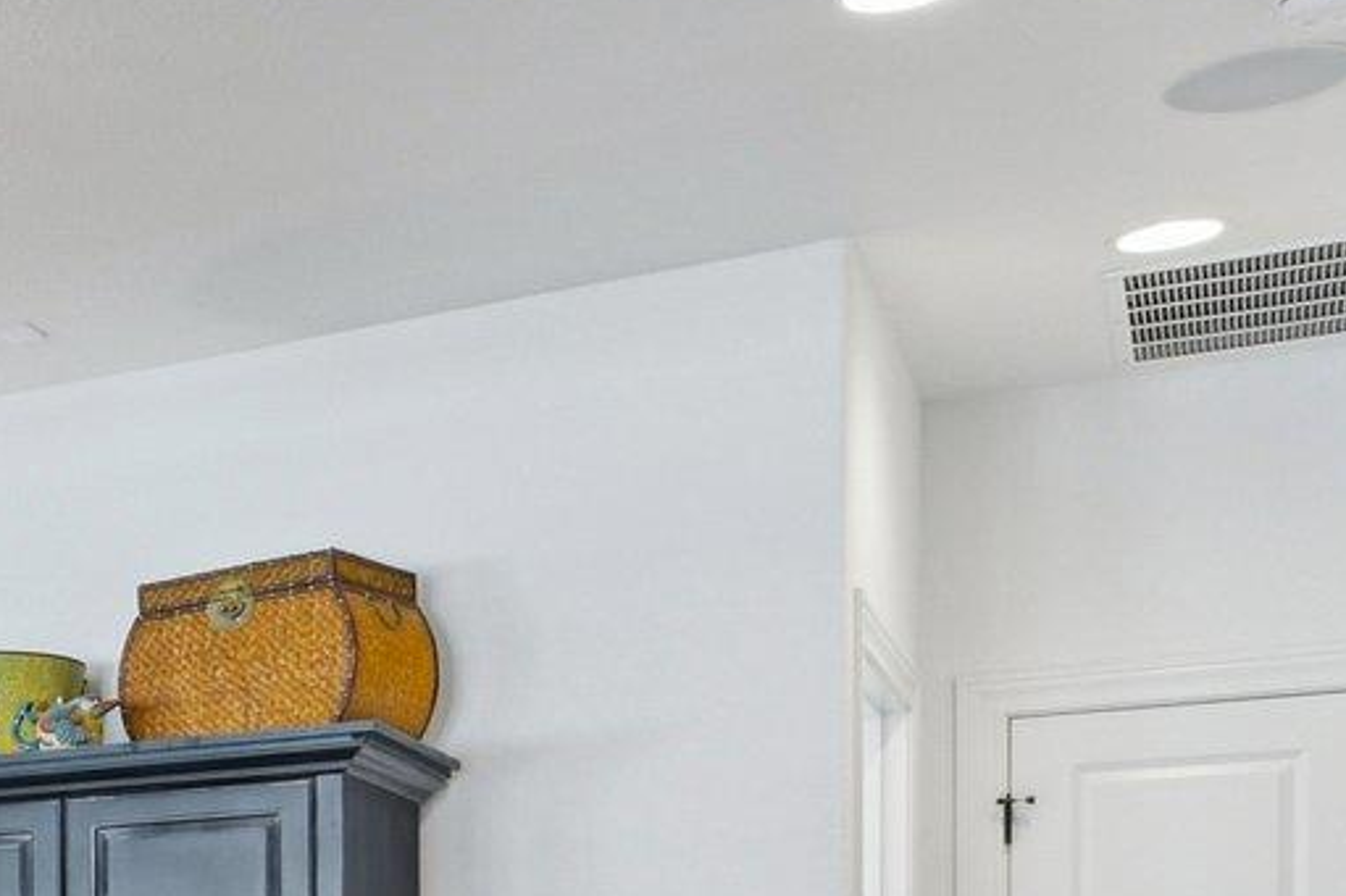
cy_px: 1039
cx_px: -476
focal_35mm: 60
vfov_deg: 21.2
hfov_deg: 27.1
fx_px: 2242
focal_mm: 10
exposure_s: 1/6
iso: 400
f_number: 8
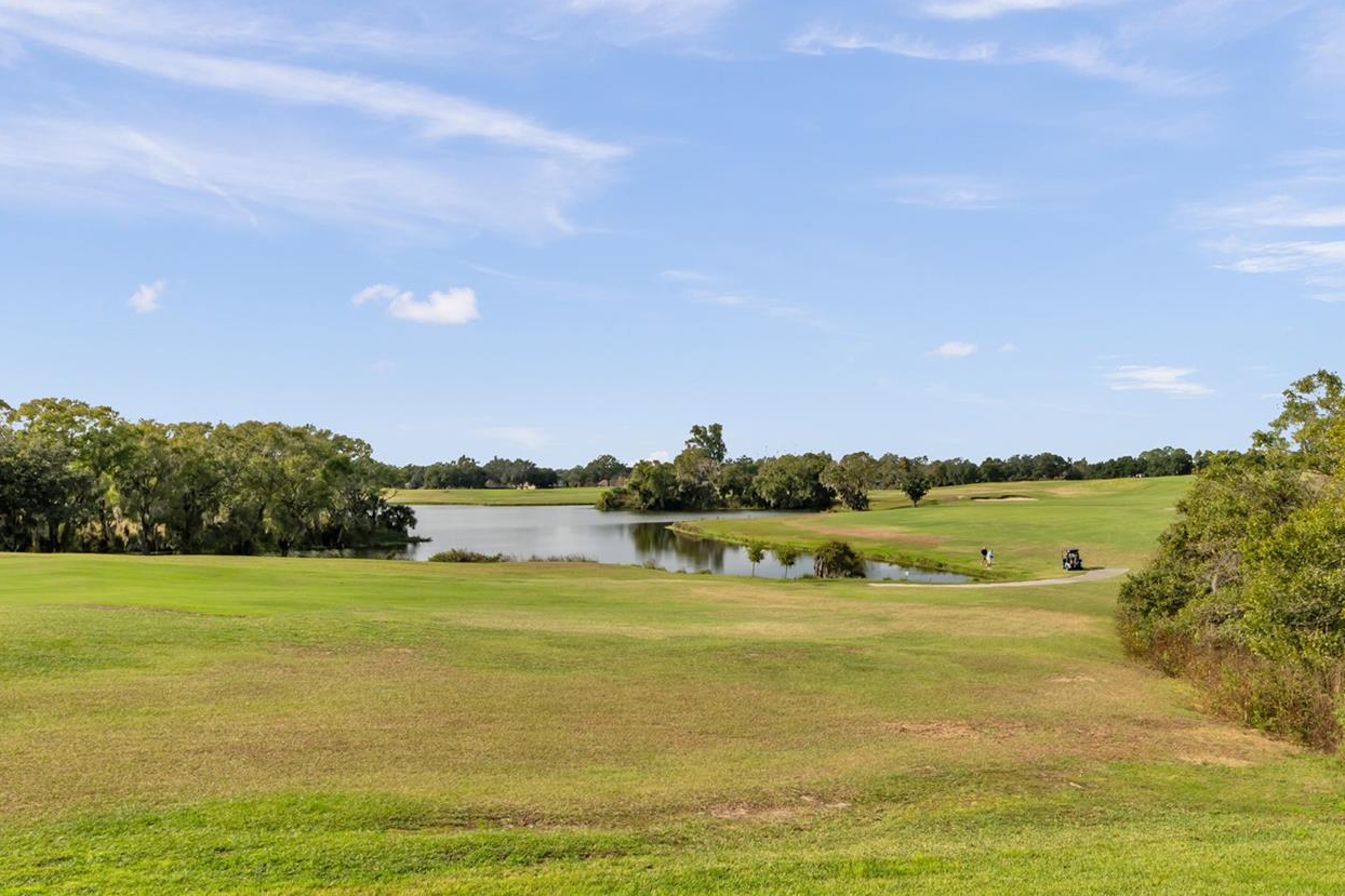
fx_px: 1009
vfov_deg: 47.9
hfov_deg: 67.4
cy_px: 479
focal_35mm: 27
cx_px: 700
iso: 110
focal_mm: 14
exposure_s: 1/400
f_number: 9
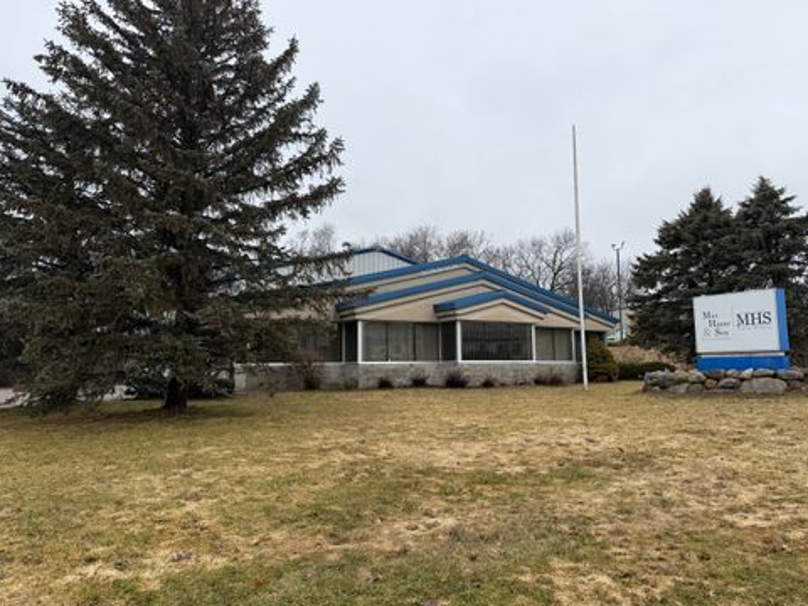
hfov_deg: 69.4
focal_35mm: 25
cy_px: 302
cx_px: 411
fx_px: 584
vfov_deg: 54.9
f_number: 1.78
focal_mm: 6.76
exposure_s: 1/1522
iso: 80
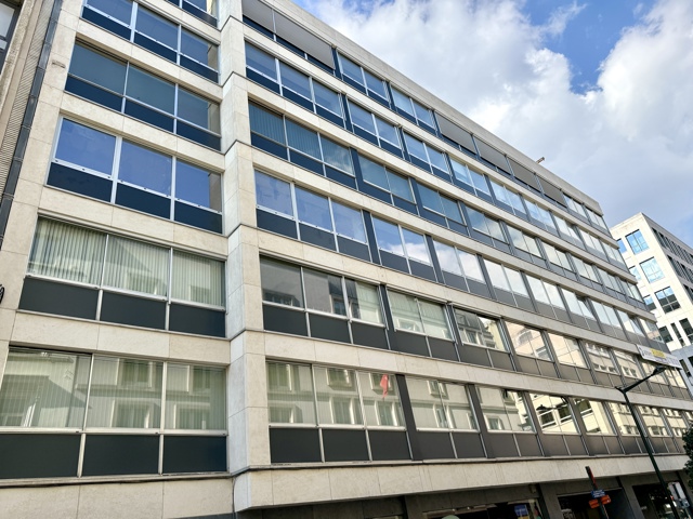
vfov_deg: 56.8
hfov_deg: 71.6
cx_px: 346
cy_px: 260
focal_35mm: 24
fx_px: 480
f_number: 1.78
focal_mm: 6.76
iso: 100
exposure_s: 1/3584
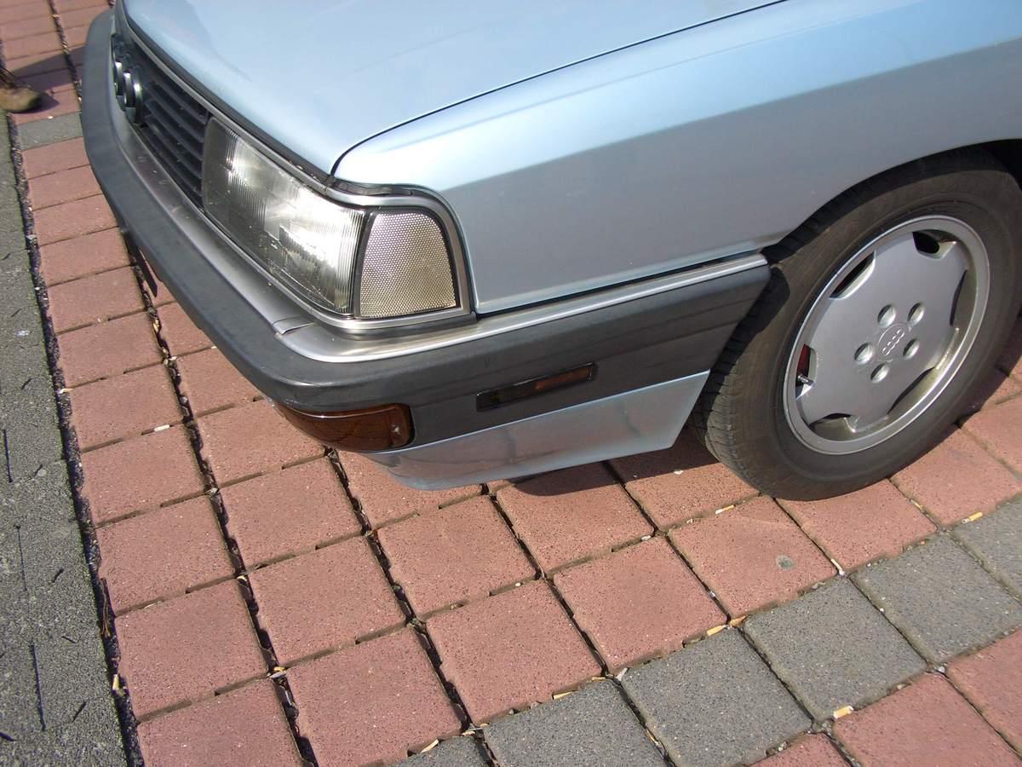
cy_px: 384
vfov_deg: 40.7
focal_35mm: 35
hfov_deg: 52.6
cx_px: 511
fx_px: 1033
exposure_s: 1/320
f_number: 4.3
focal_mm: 5.8
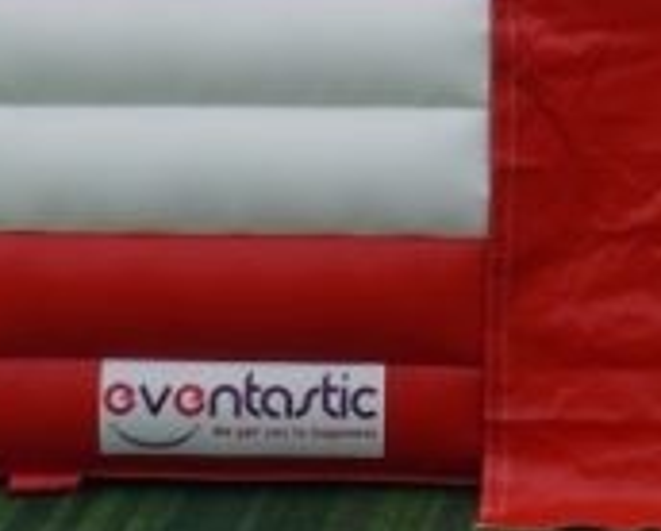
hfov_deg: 14.2
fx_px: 2624
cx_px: 630
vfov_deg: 11.2
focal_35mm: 134
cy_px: -206
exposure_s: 1/320
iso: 100
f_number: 8
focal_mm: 16
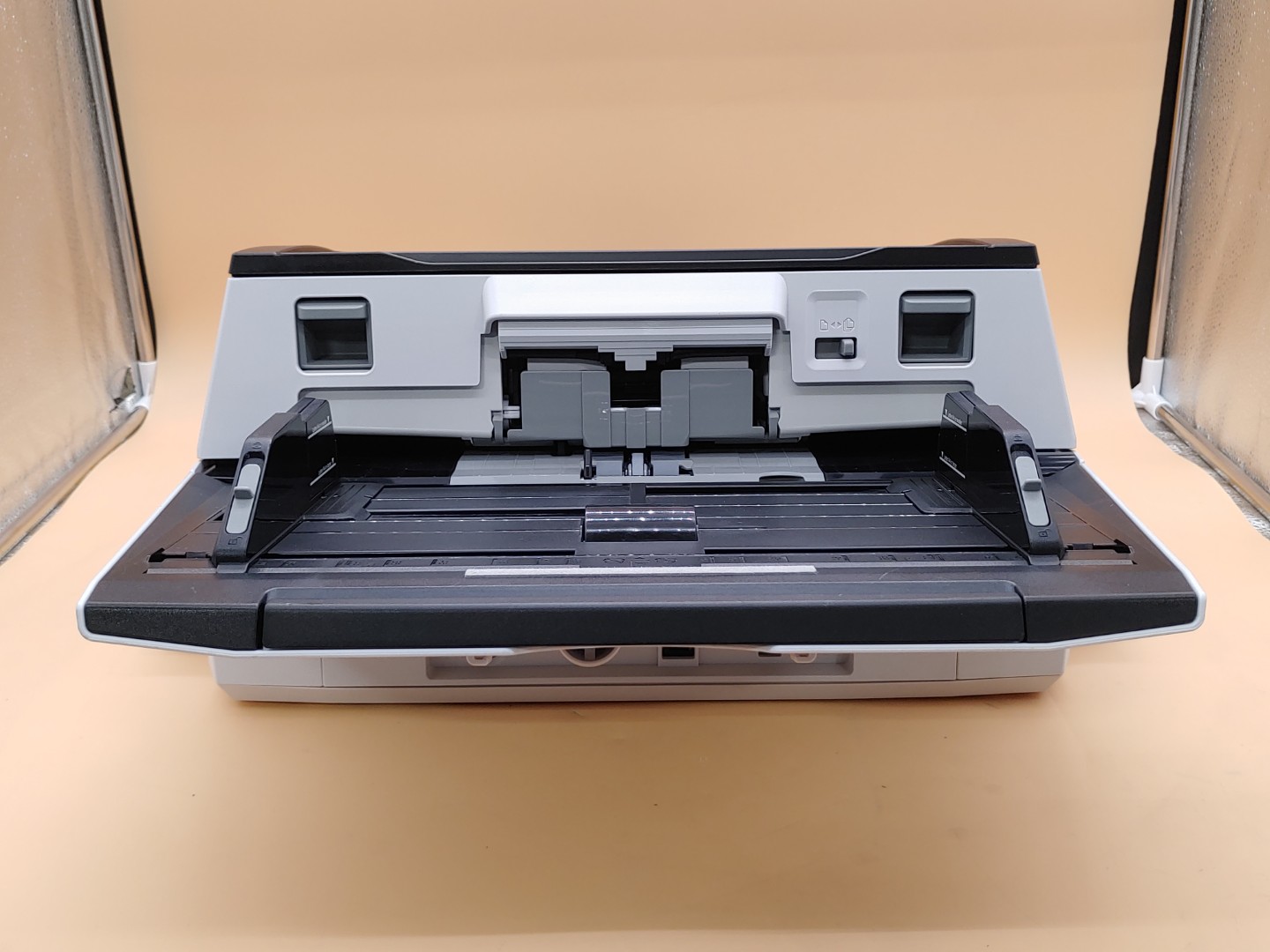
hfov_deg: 55.4
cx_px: 635
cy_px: 476
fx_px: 1211
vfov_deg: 42.9
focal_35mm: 33
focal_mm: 4.36
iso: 50
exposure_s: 1/62
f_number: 1.8
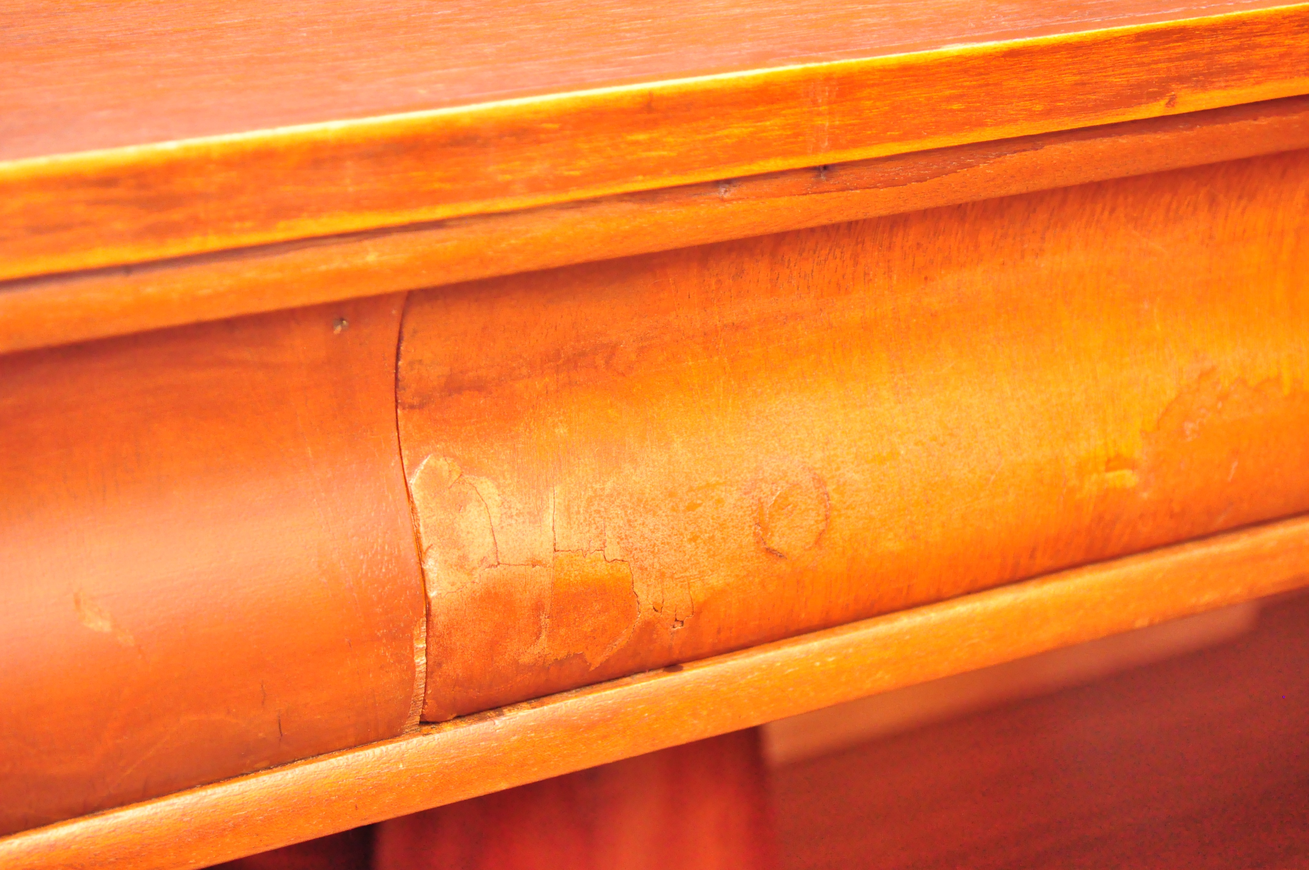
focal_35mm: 72
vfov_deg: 18.9
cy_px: 435
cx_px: 654
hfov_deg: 28.1
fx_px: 2615
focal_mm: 48
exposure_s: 1/125
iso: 3200
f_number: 5.3
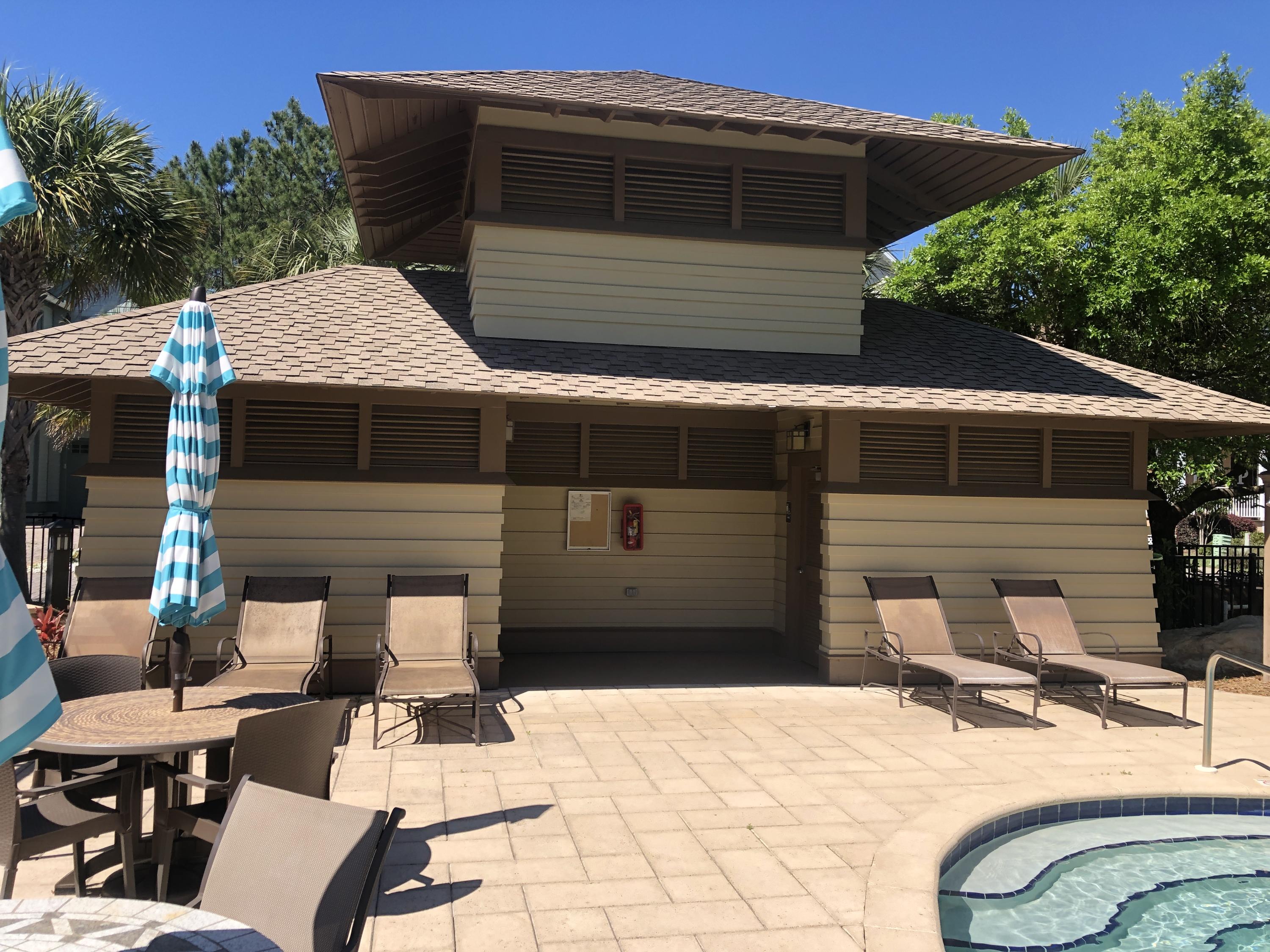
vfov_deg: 49.7
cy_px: 476
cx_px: 635
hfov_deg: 63.4
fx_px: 1027
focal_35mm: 28
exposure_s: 1/1372
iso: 20
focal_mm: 3.99
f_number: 1.8
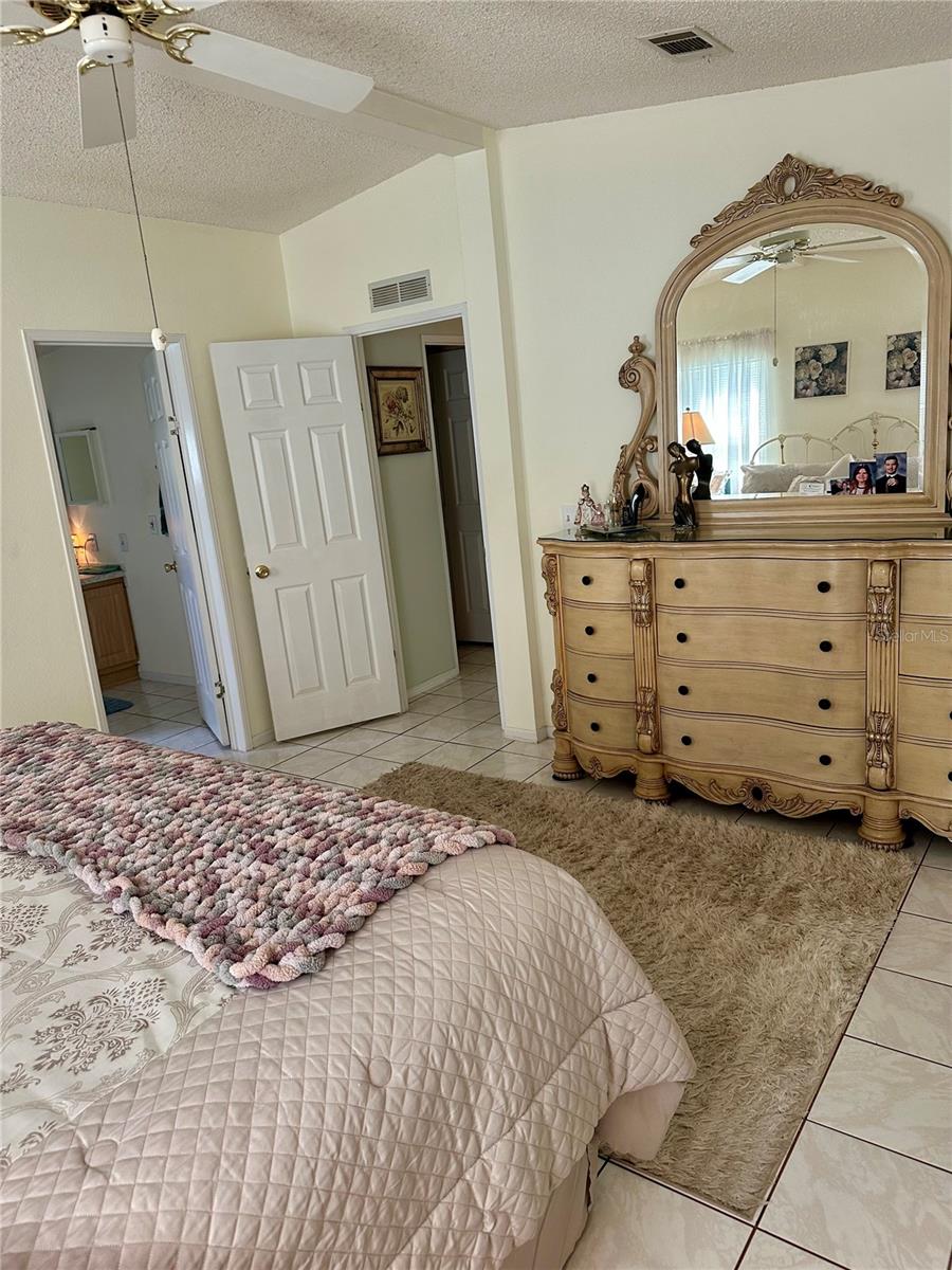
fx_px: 880
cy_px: 635
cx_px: 476
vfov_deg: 71.6
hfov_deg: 56.8
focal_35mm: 24
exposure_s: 1/60
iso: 200
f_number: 1.78
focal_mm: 6.86
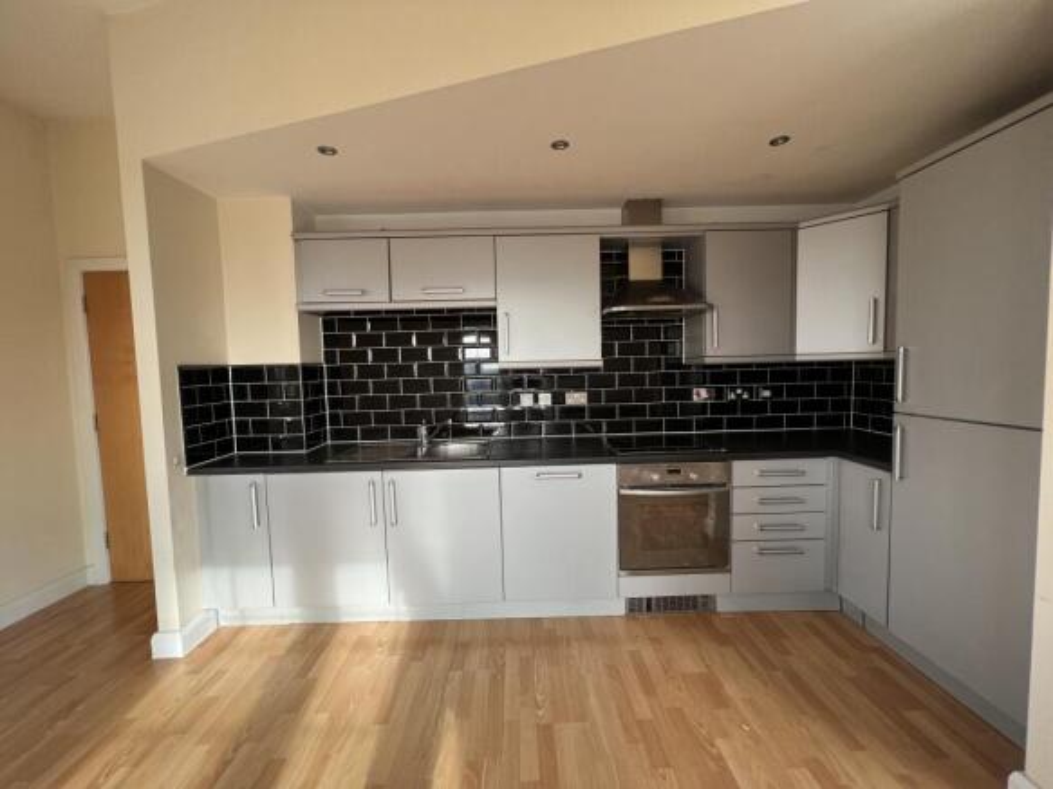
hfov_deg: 106.2
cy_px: 394
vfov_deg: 89.9
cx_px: 526
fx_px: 395
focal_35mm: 13
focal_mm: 1.57
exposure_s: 1/99
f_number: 1.8
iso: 100
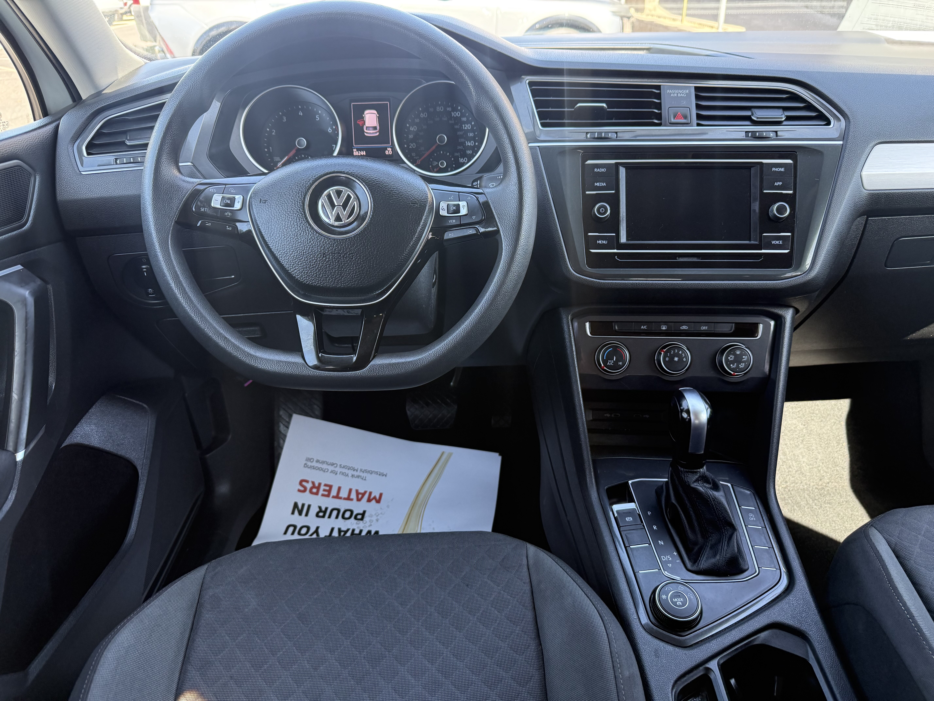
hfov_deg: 71.6
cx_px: 467
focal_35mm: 24
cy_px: 350
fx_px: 648
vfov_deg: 56.8
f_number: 1.78
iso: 200
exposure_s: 1/136
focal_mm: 6.76
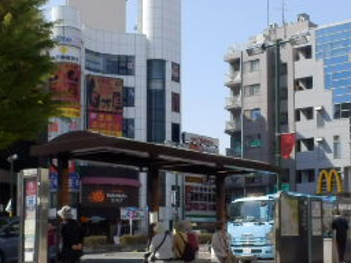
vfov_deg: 24.3
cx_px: 213
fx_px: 608
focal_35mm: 60
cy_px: 181
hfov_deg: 32.1
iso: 800
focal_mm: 4.2
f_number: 7.9
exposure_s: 1/1000
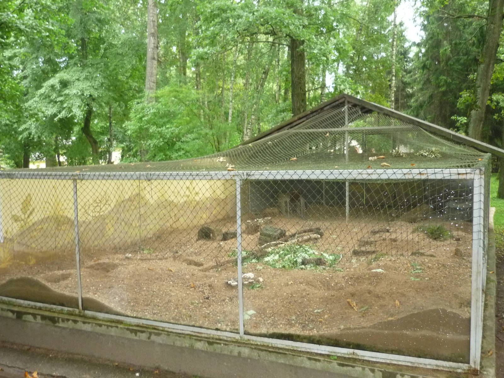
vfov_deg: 42.9
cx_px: 252
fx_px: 480
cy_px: 189
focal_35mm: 33
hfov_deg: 55.4
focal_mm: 5.5
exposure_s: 1/30
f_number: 2.8
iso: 400
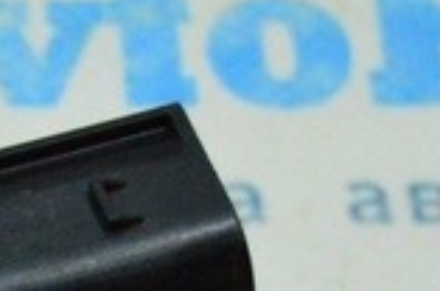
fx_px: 3342
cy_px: 628
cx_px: -269
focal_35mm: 274
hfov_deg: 7.4
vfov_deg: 4.9
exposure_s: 1/1000
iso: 6400
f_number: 4.2
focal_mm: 28
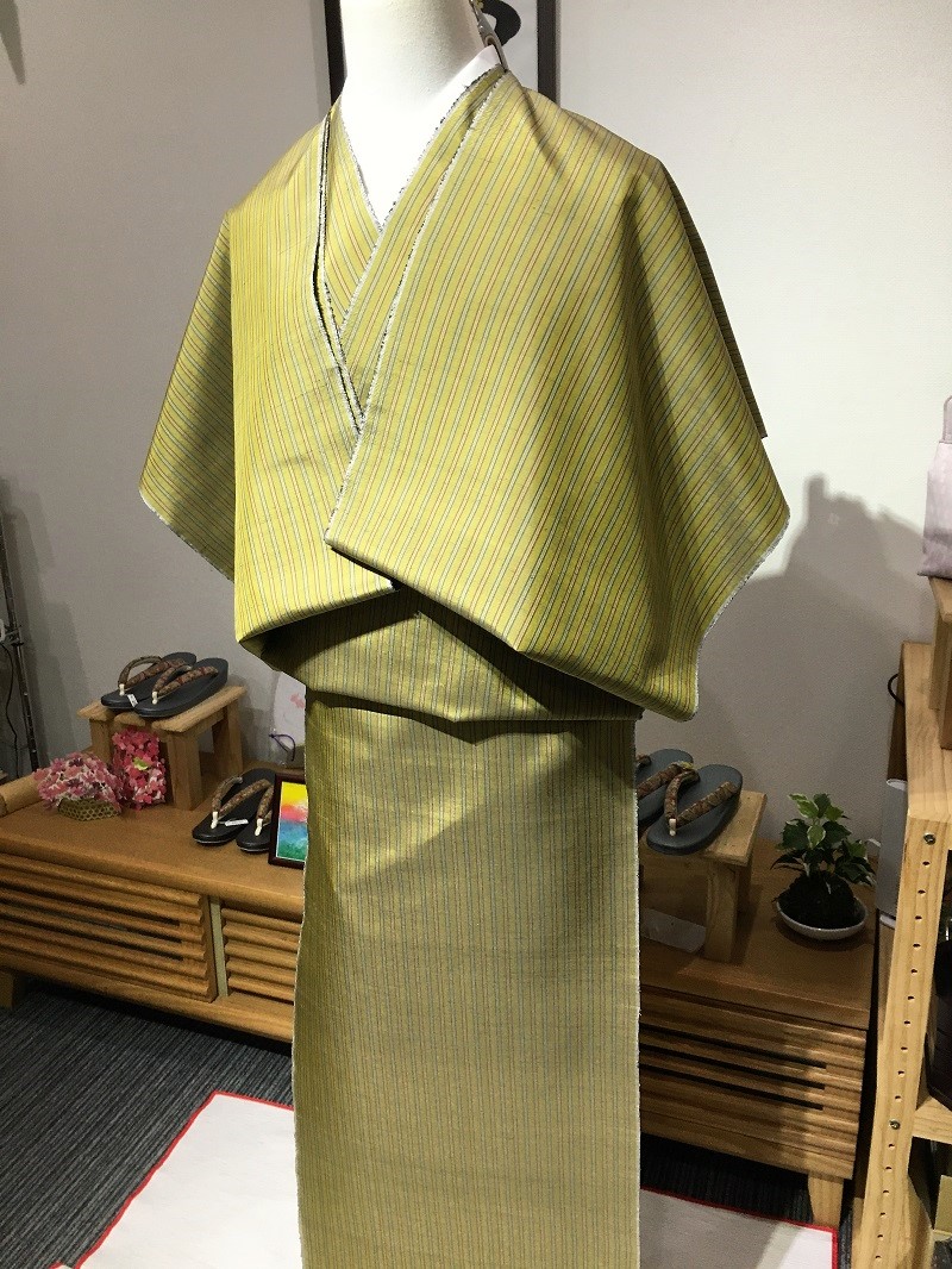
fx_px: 1063
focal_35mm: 29
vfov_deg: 61.6
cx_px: 476
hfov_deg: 48.2
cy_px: 634
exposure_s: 1/30
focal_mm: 4.15
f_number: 2.2
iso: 40
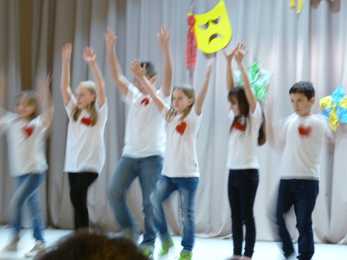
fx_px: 1464
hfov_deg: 13.5
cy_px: 130
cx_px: 174
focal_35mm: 146
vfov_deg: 10.2
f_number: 3.7
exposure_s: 1/8
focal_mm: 26
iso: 400
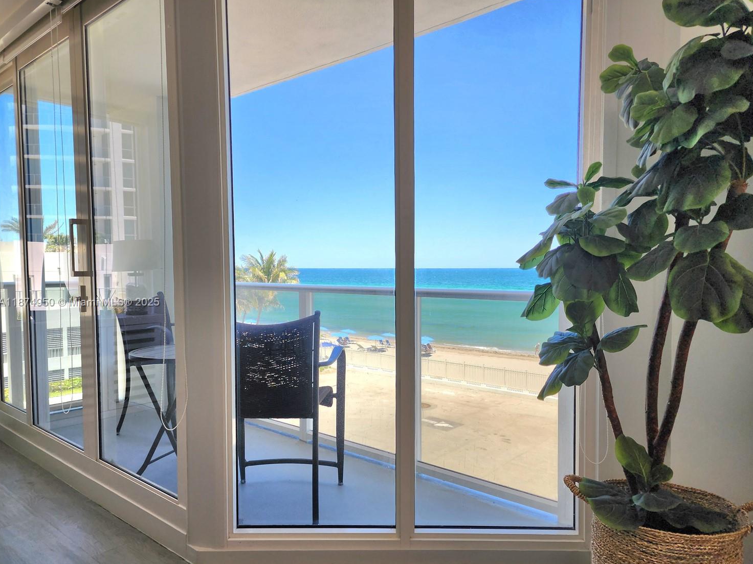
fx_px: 544
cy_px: 303
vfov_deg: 54.8
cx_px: 405
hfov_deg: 69.3
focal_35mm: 25
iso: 20
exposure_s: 1/182
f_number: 1.8
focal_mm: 6.4
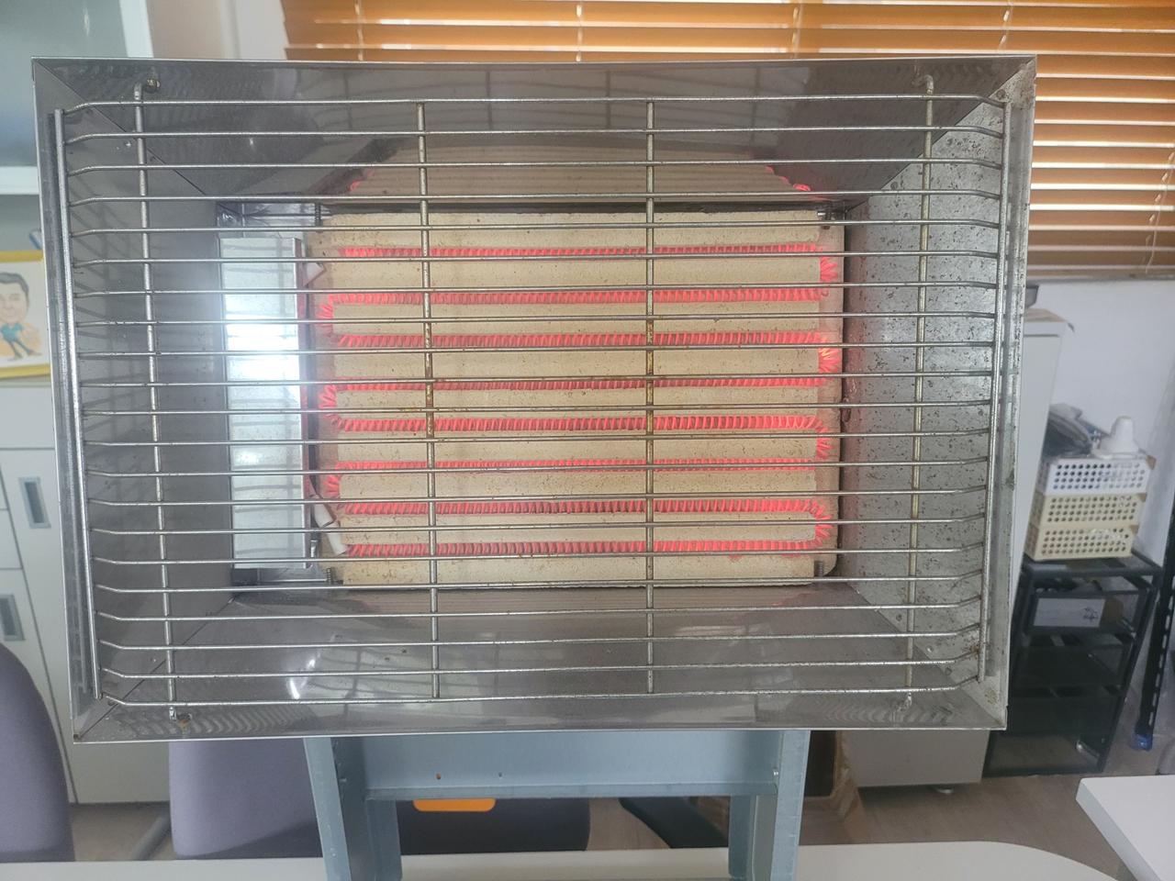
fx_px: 883
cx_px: 588
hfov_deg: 67.3
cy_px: 440
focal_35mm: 26
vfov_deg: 53.1
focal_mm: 5
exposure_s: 1/40
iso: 400
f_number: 1.8
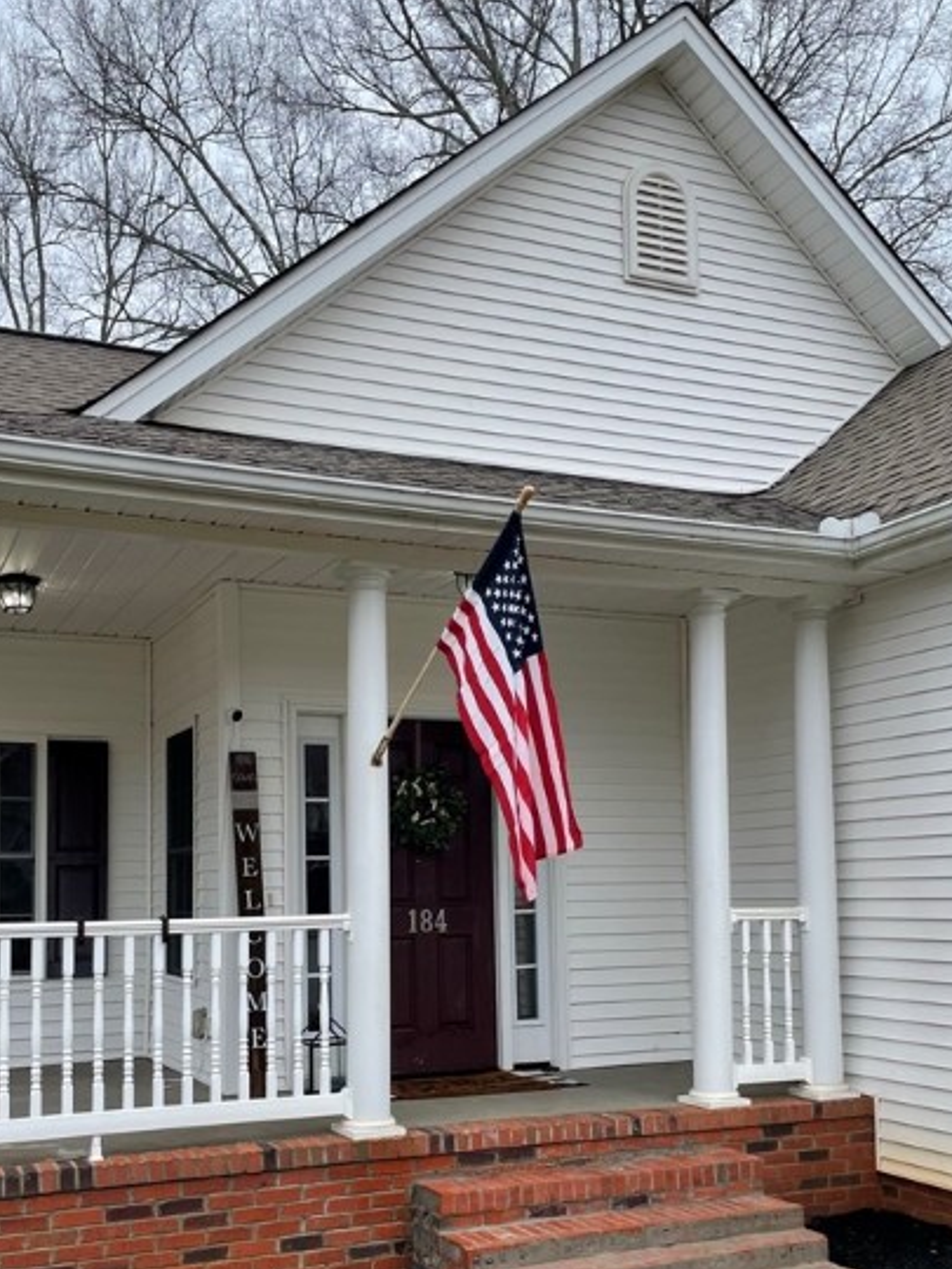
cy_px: 813
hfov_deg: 38.6
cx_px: 397
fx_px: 1357
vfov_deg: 49.5
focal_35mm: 37
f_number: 1.6
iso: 32
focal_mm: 4.2
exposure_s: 1/707
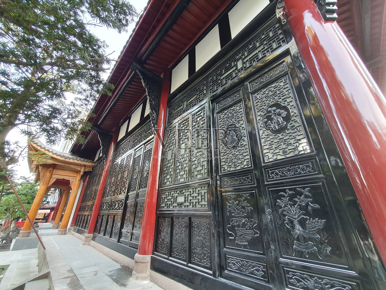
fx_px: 145
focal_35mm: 13
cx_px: 193
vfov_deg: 89.9
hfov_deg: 106.2
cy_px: 145
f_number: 2.2
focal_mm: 1.8
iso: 125
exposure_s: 1/50
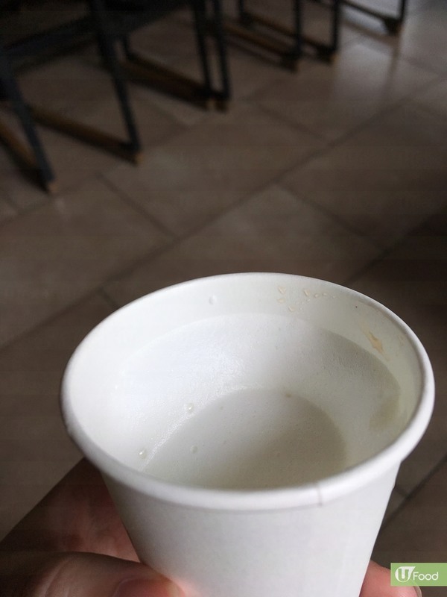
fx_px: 499
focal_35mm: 29
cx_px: 224
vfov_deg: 61.7
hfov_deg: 48.2
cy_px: 298
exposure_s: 1/422
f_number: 2.2
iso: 25
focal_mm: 4.15
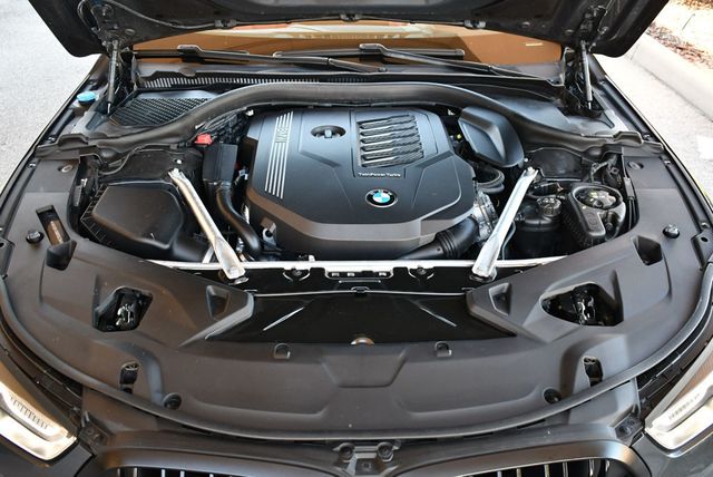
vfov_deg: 36.9
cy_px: 238
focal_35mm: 36
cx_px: 356
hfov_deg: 53.1
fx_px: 714
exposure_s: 1/200
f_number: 3.5
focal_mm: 18
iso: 800
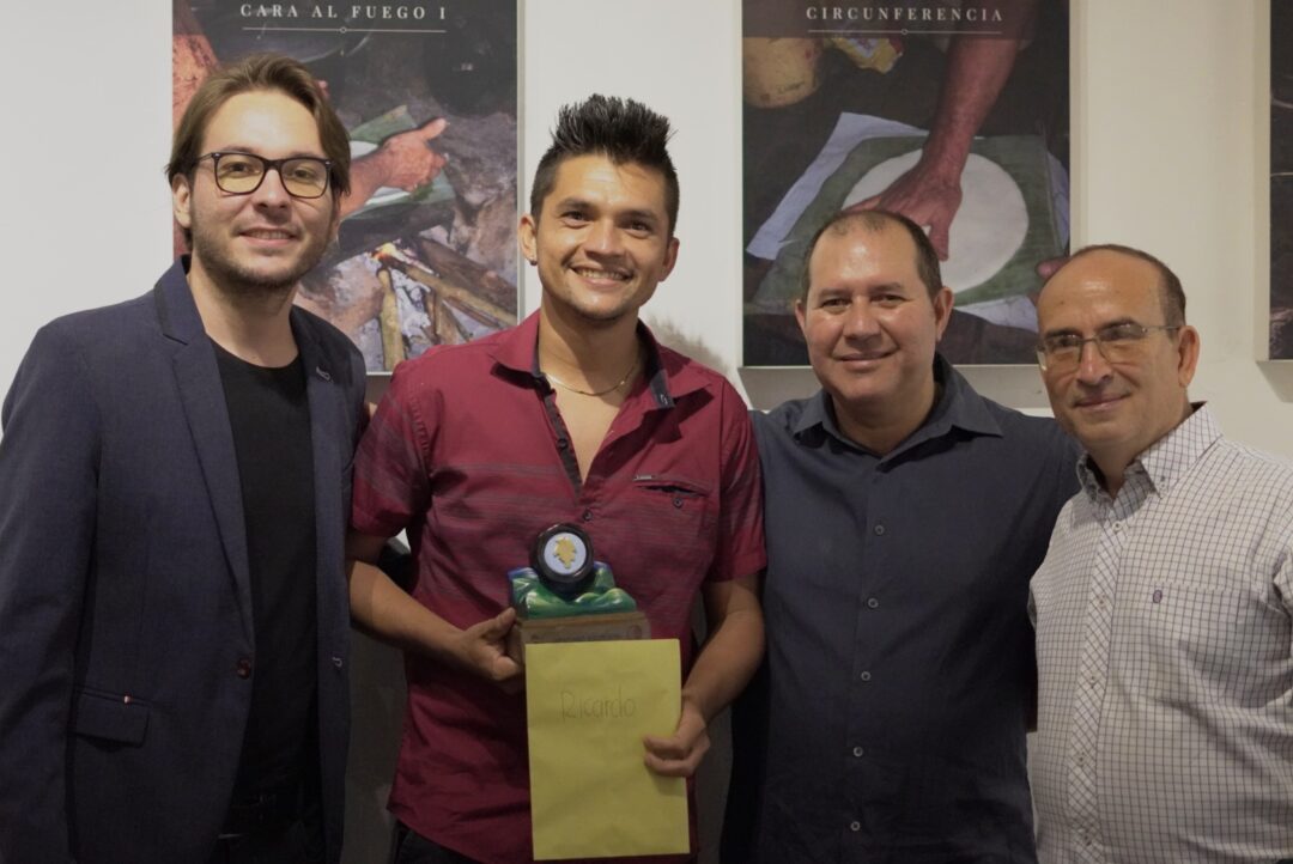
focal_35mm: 75
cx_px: 646
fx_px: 2696
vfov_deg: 18.2
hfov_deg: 27.0
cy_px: 432
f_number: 1.8
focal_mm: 50
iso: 6400
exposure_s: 1/250
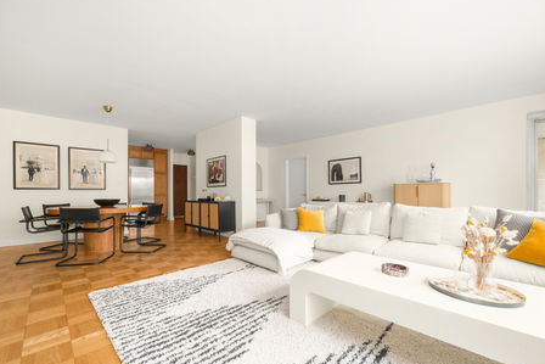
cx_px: 264
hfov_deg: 100.3
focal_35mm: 15
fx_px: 227
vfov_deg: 77.3
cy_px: 187
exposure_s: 1/4
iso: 400
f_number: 11
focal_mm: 14
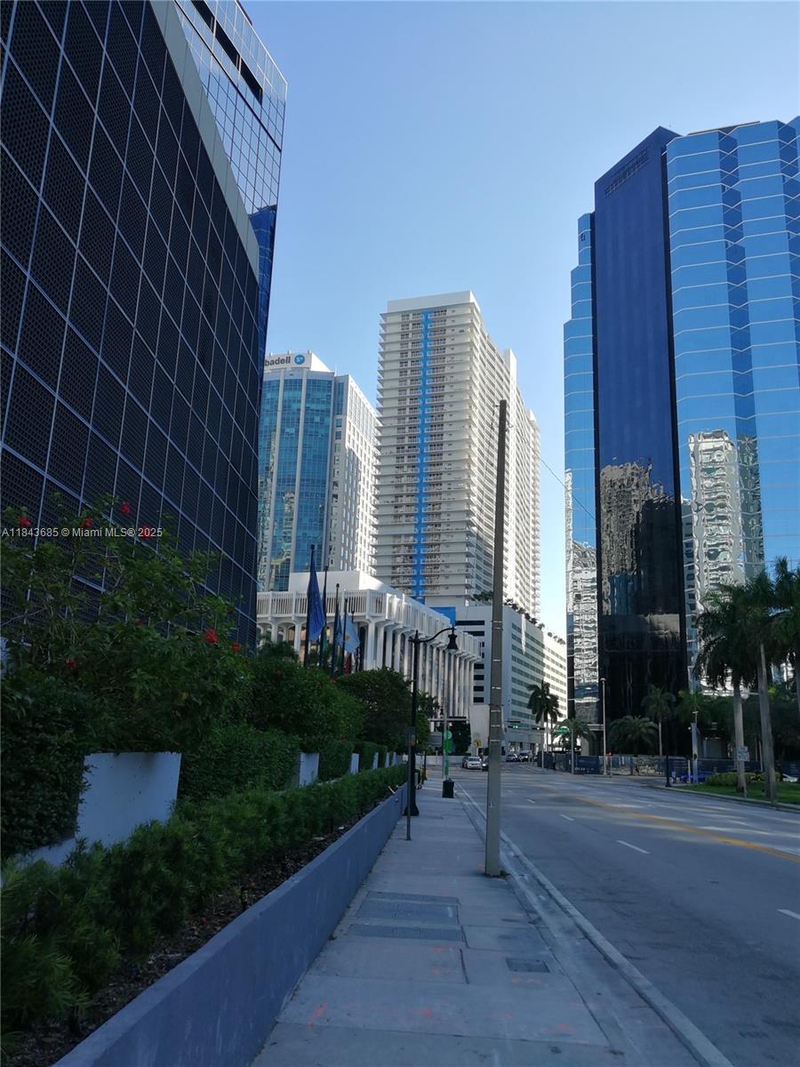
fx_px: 832
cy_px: 534
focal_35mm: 27
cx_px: 400
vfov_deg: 65.3
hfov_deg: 51.4
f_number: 1.8
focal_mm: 3.95
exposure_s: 1/1092
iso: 50
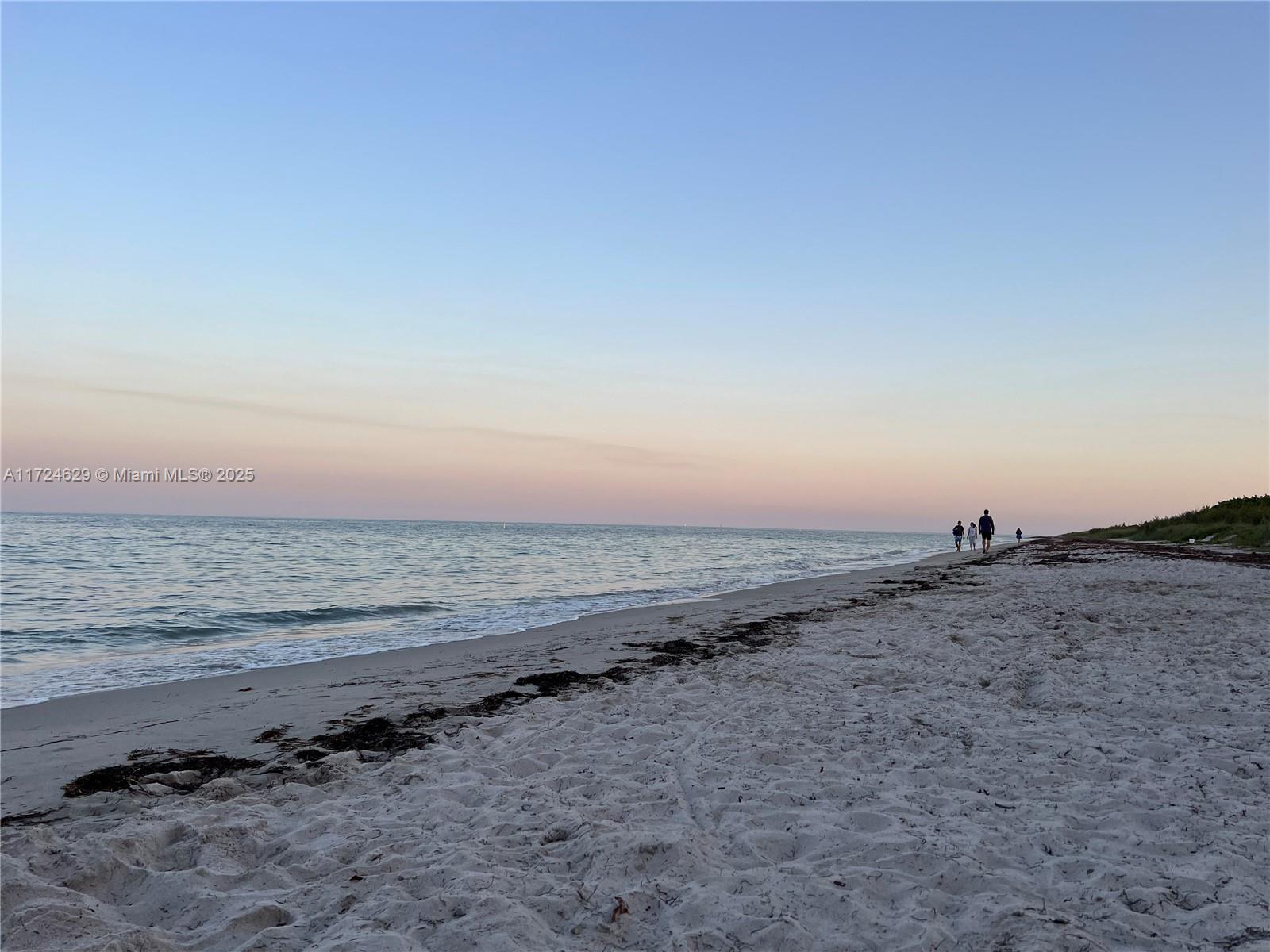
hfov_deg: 67.3
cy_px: 476
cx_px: 635
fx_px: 954
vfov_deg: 53.1
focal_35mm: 26
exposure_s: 1/614
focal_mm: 5.7
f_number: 1.5
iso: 50
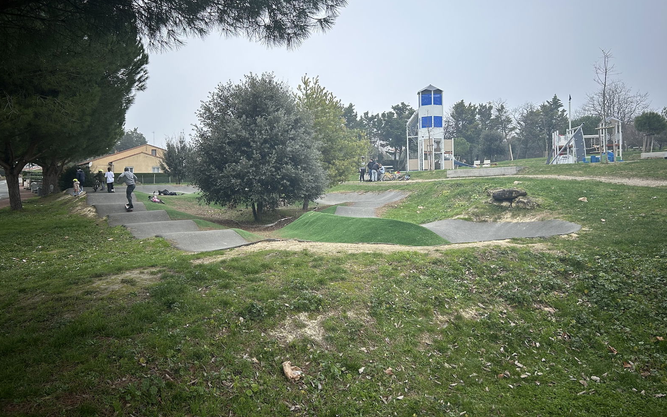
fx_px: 509
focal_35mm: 28
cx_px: 336
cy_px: 175
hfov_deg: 66.5
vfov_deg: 44.4
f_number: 1.5
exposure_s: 1/121
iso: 64
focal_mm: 5.7
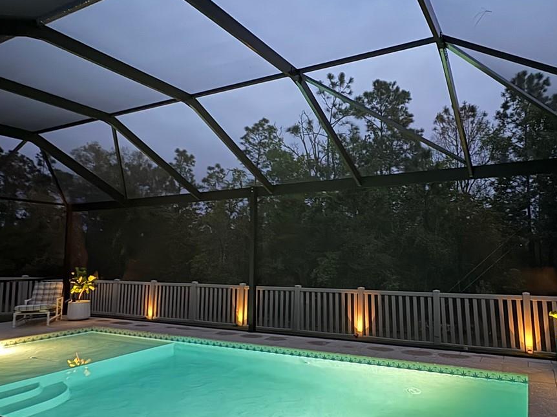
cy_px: 218
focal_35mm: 26
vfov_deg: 53.0
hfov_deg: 66.9
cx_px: 326
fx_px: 418
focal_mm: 2.22
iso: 800
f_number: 2.2
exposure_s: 1/7
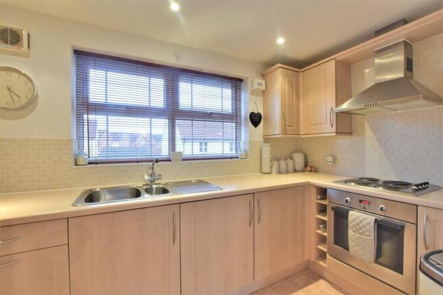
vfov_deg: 77.3
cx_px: 222
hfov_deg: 100.4
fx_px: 185
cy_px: 148
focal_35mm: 15
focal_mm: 10
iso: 100
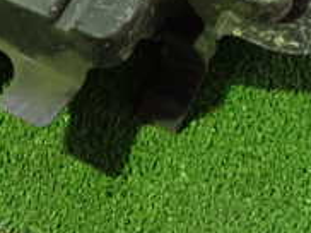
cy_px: -118
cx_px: 208
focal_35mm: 99
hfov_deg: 19.8
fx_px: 888
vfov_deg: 14.0
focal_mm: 5.4
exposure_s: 1/30
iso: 640
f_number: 2.3
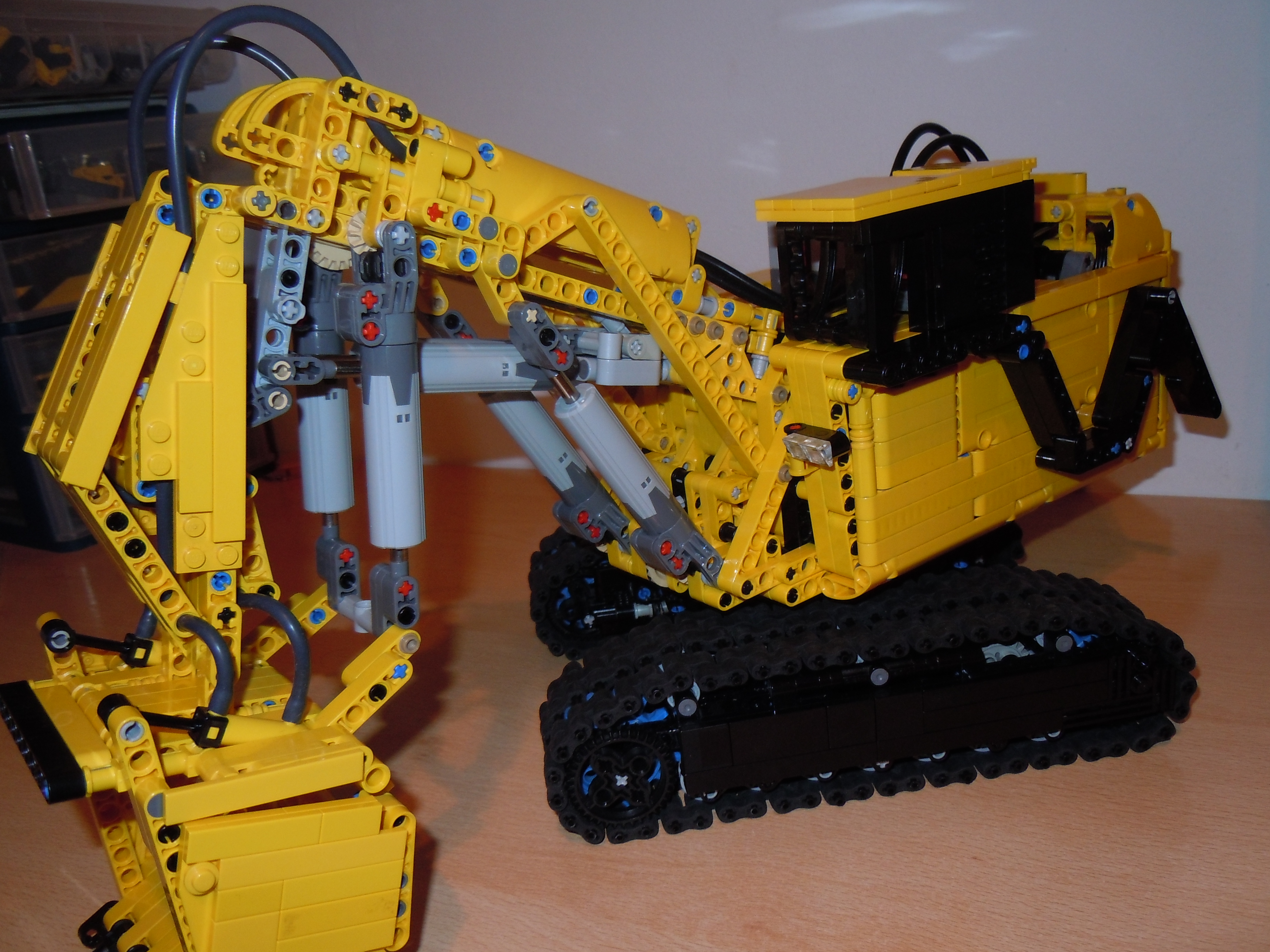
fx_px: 1101
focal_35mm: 30
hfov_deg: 60.0
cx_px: 635
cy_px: 476
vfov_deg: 46.8
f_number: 3.5
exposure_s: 1/30
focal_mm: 5.4
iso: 160
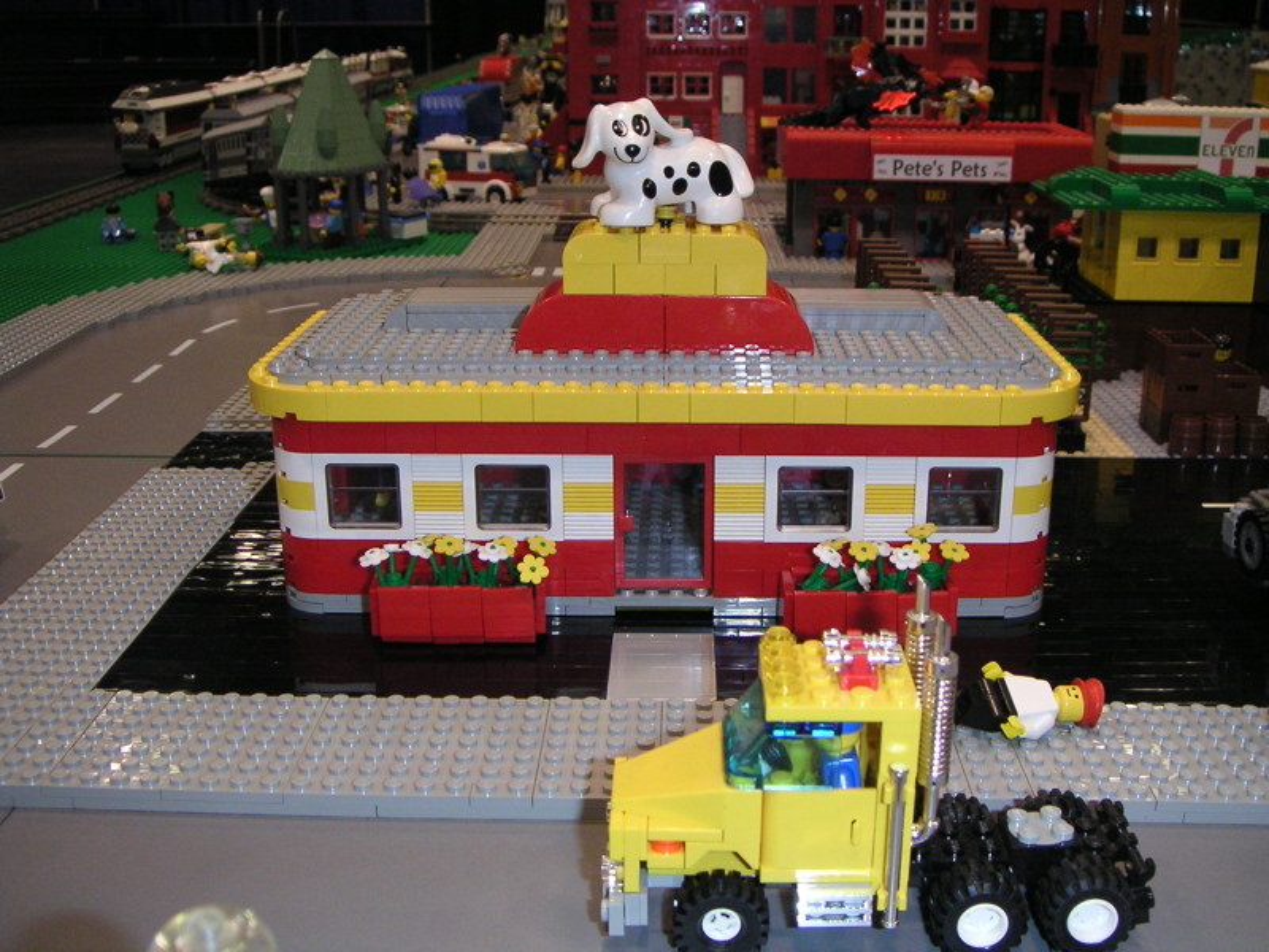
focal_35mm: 38
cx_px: 634
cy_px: 476
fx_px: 1393
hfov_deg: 49.0
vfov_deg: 37.7
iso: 160
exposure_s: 1/45
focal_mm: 6
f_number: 2.8
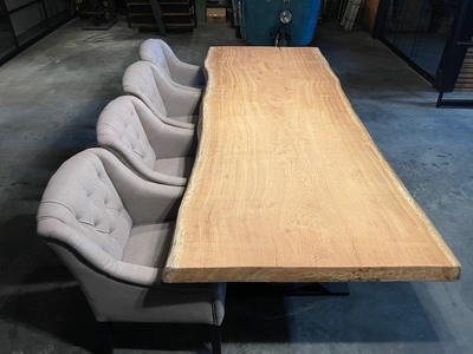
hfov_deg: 67.3
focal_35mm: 26
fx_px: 355
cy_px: 177
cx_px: 236
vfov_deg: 53.1
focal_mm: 5.1
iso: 320
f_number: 1.6
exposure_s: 1/50
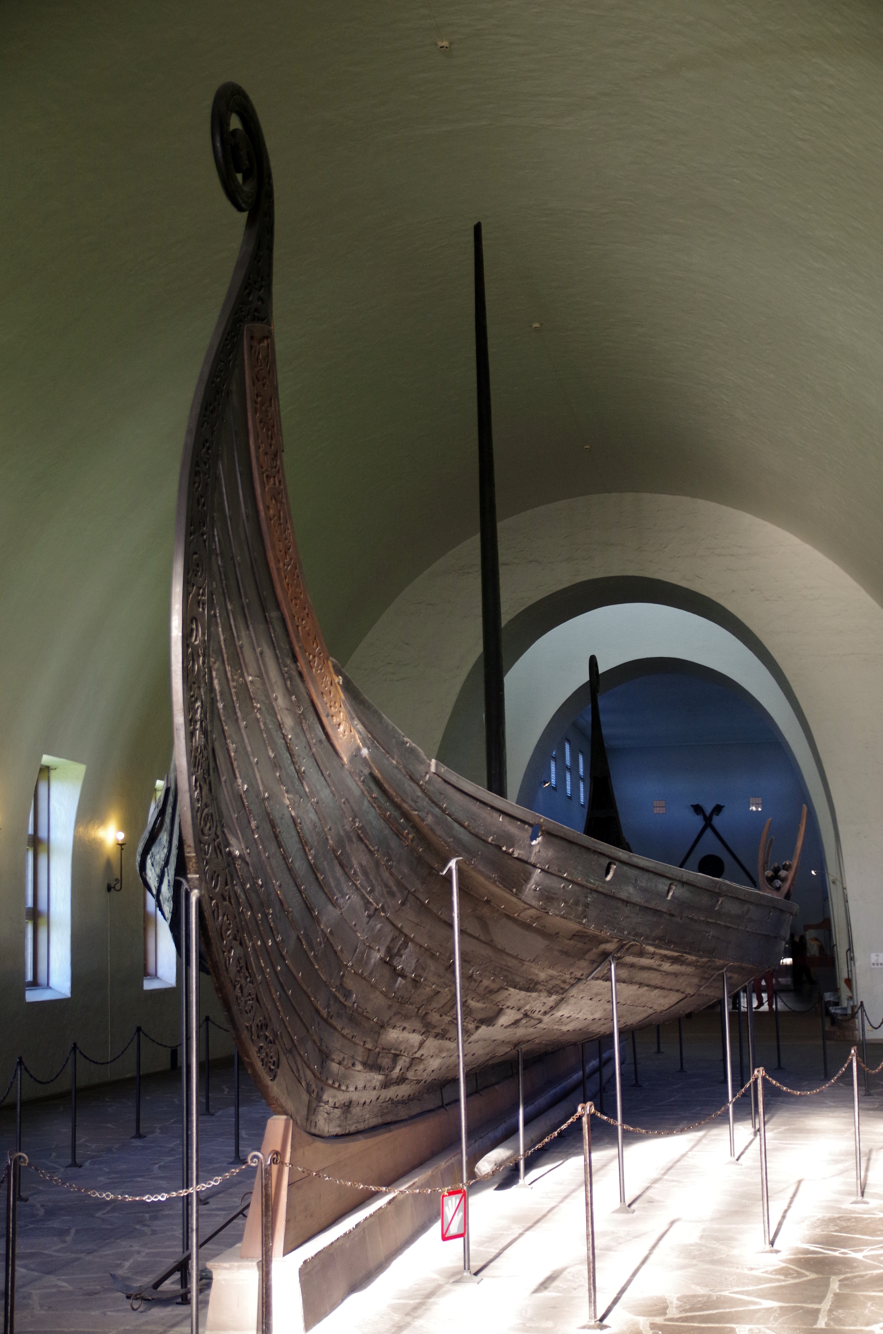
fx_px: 1922
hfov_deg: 25.9
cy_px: 667
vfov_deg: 38.3
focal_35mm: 52
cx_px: 442
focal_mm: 35
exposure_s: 1/60
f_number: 2.8
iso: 800
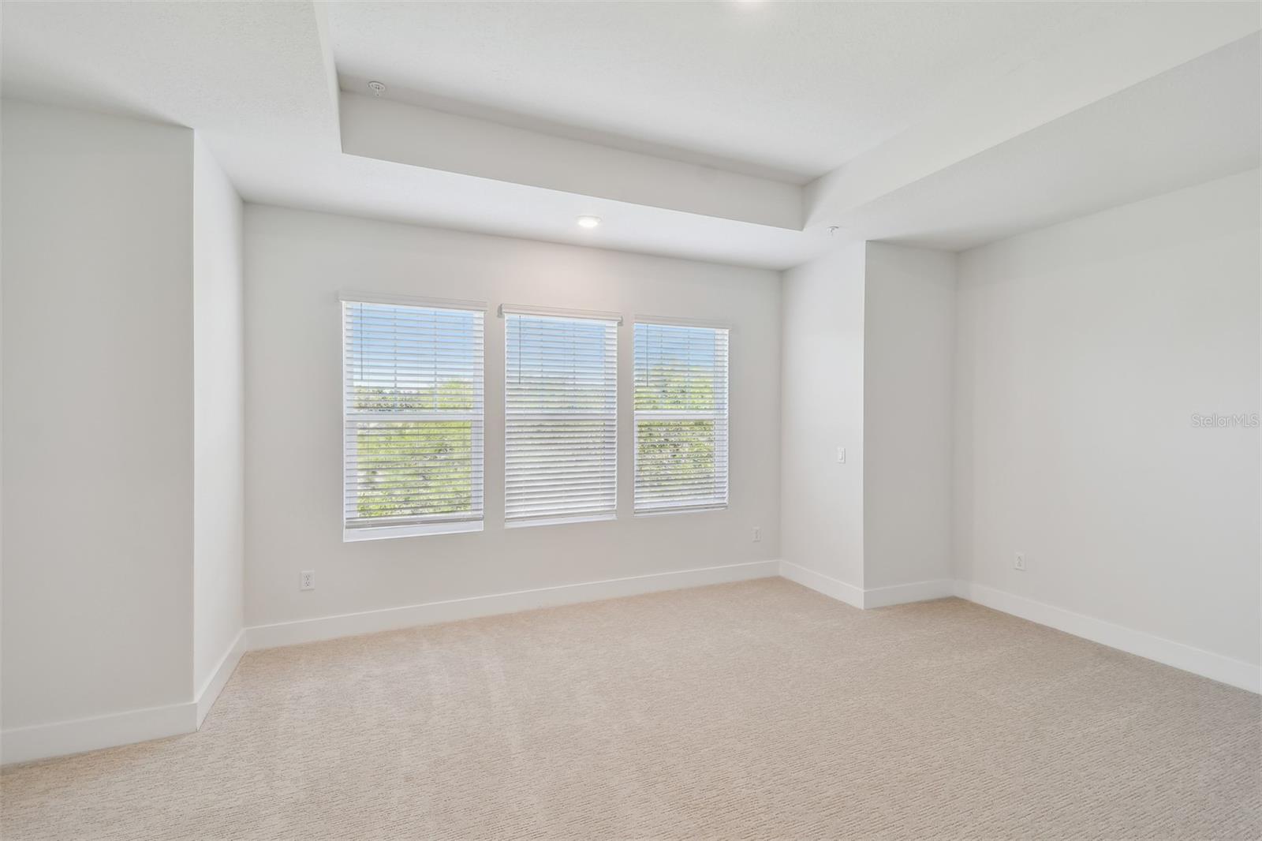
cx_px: 631
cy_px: 420
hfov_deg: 100.4
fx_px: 526
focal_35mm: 15
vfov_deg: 77.3
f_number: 7.1
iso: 100
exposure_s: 1/20
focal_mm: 10
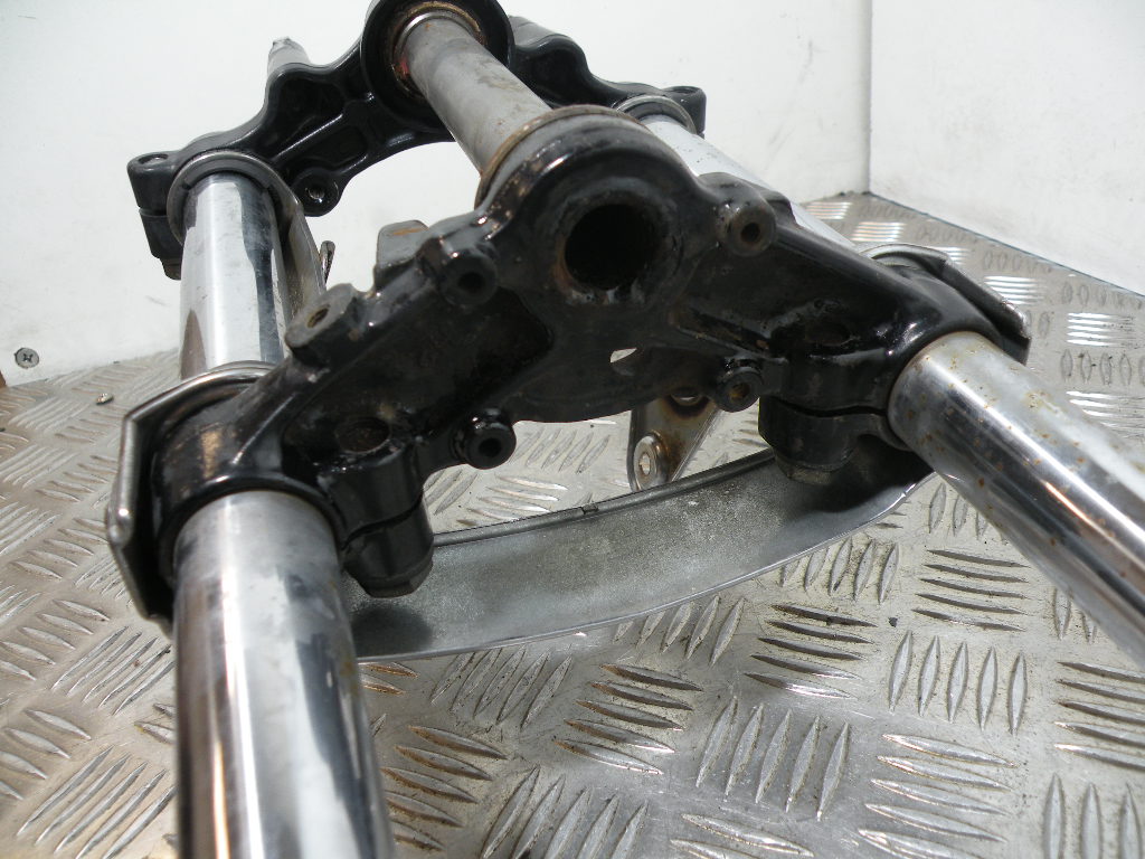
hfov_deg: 65.3
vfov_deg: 51.4
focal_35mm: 27
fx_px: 893
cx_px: 572
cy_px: 430
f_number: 2.8
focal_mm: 4.7
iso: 106
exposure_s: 1/60
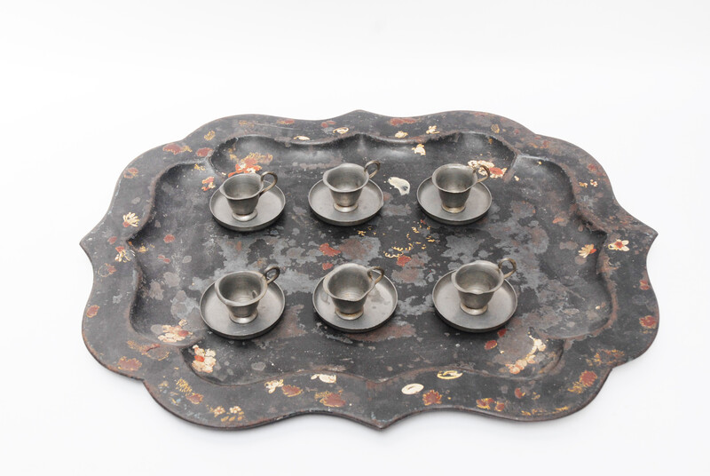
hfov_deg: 42.3
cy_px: 238
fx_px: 918
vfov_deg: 29.0
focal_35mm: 46
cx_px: 355
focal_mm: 31
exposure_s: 1/160
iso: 500
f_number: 6.3
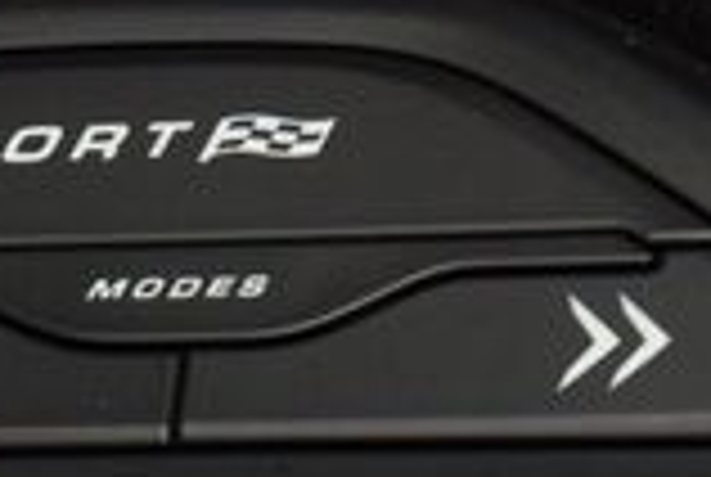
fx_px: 8390
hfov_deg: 4.9
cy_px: 686
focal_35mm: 424
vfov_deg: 3.2
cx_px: 292
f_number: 8
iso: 100
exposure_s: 1/125
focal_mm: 70
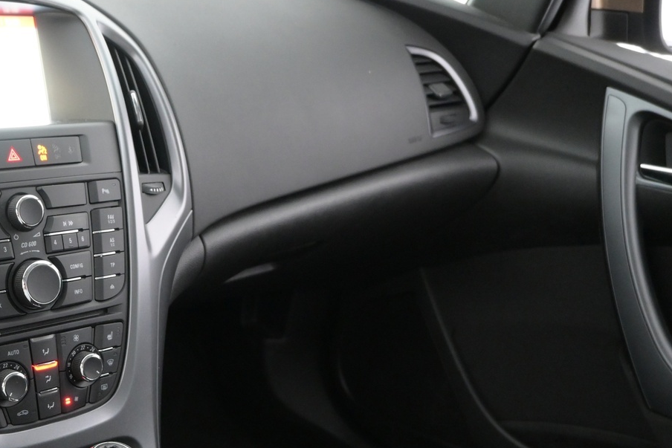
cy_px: 367
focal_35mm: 43
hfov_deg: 42.3
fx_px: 803
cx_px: 88
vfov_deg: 30.3
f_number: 3.5
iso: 2500
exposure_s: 1/30
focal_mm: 16
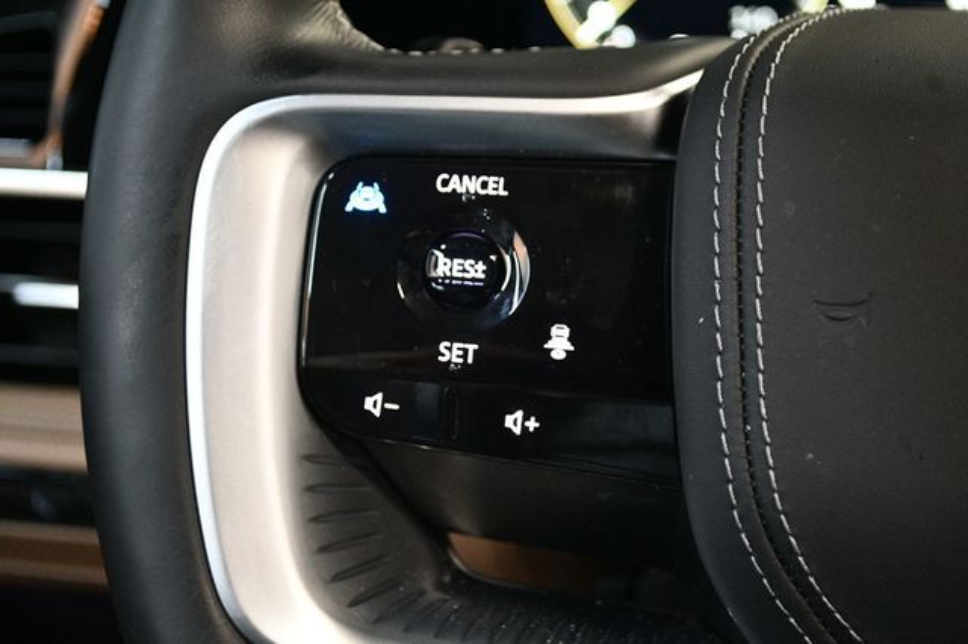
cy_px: 322
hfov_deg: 33.4
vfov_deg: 22.6
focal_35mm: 60
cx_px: 484
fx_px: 1612
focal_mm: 40
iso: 3600
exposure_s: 1/60
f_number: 5.3
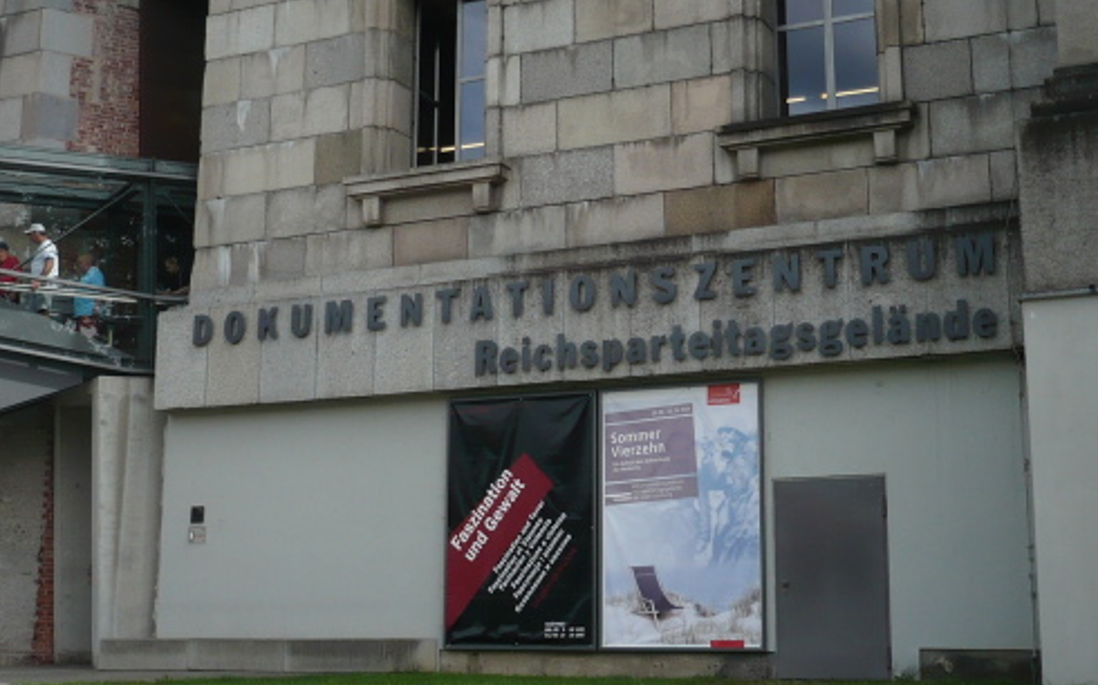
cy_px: 292
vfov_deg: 24.4
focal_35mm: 53
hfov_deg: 38.2
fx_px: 1586
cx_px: 551
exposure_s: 1/1000
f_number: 2.9
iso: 100
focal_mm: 6
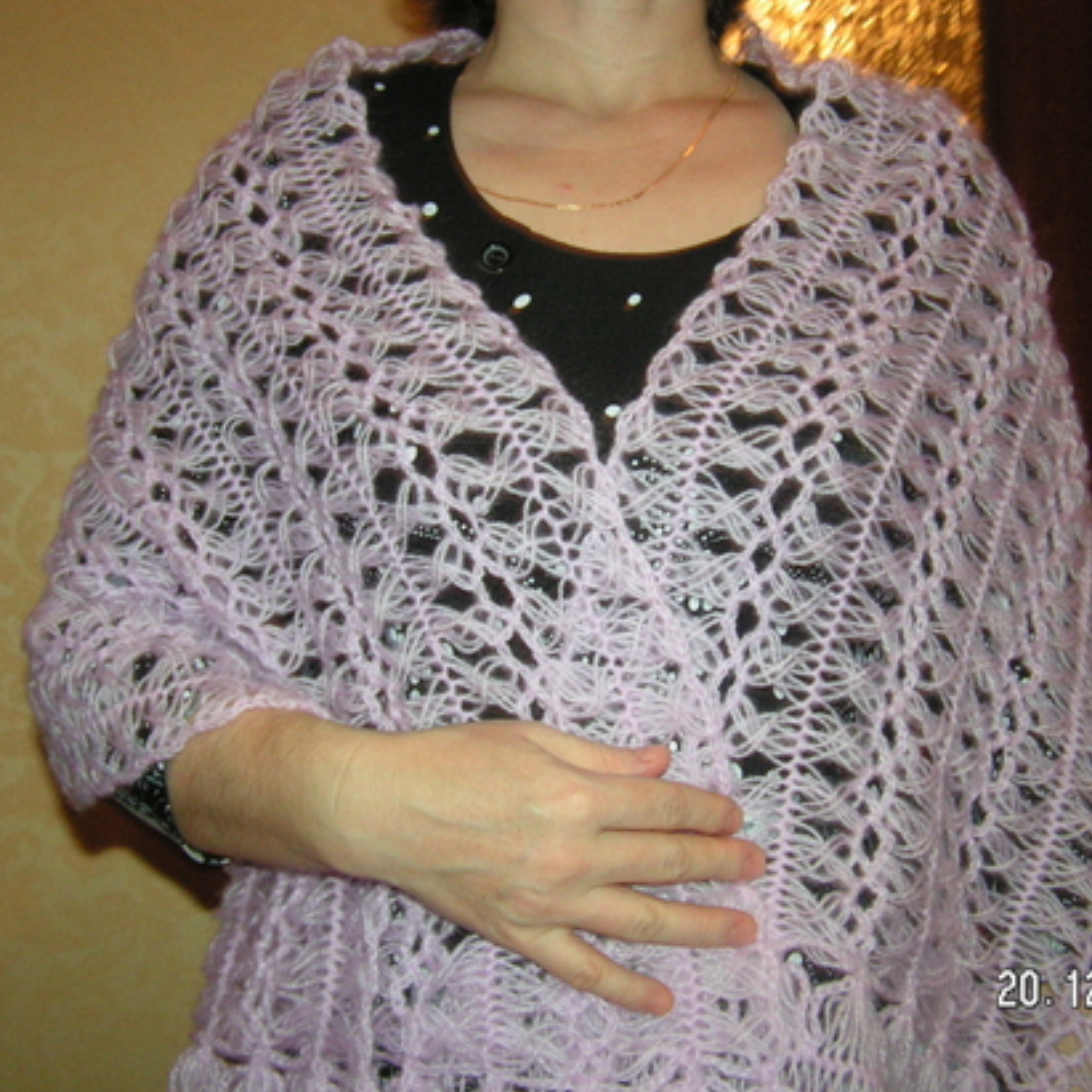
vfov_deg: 37.6
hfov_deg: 37.5
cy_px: 546
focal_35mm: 45
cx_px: 606
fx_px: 1606
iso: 200
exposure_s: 1/40
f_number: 2.8
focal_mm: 6.3
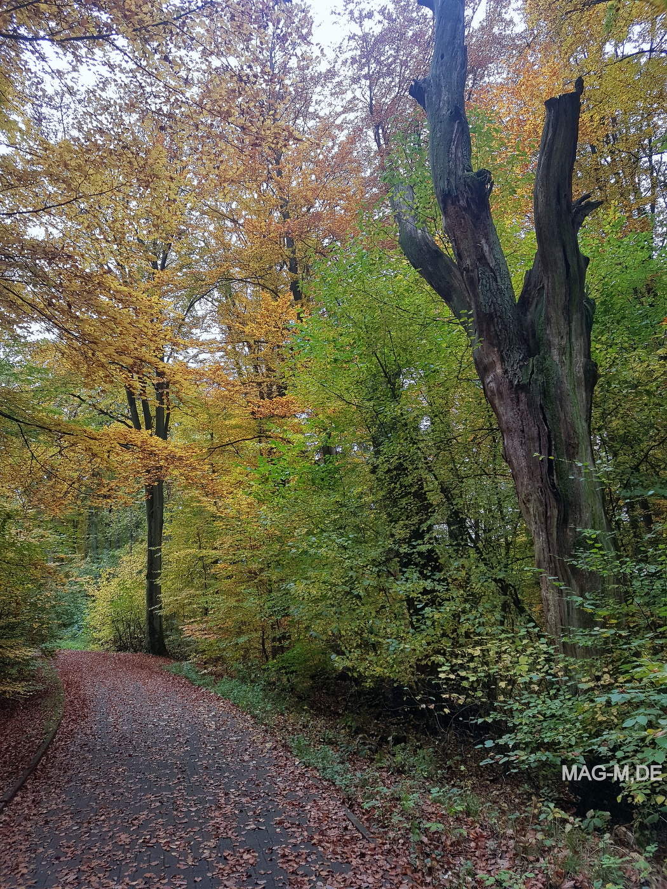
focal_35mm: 26
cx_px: 334
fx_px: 668
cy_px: 444
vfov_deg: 67.3
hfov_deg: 53.1
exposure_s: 1/100
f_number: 1.7
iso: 50
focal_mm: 4.2
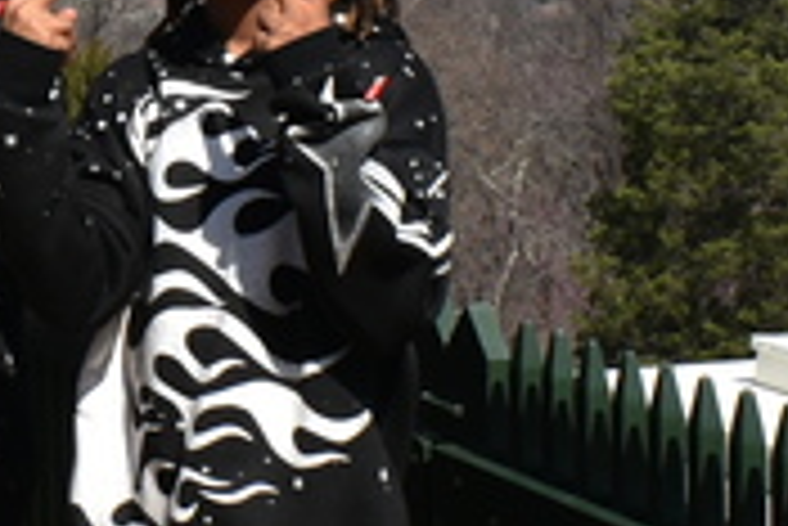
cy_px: 169
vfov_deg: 8.7
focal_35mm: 158
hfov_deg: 12.5
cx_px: -284
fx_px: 3461
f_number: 9
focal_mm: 18
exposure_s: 1/320
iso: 100
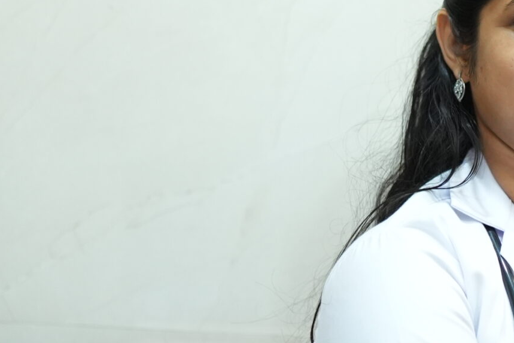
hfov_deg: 13.1
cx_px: 524
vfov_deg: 8.8
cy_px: 265
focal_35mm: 155
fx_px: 2213
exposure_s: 1/320
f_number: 1.4
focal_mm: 35
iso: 1600
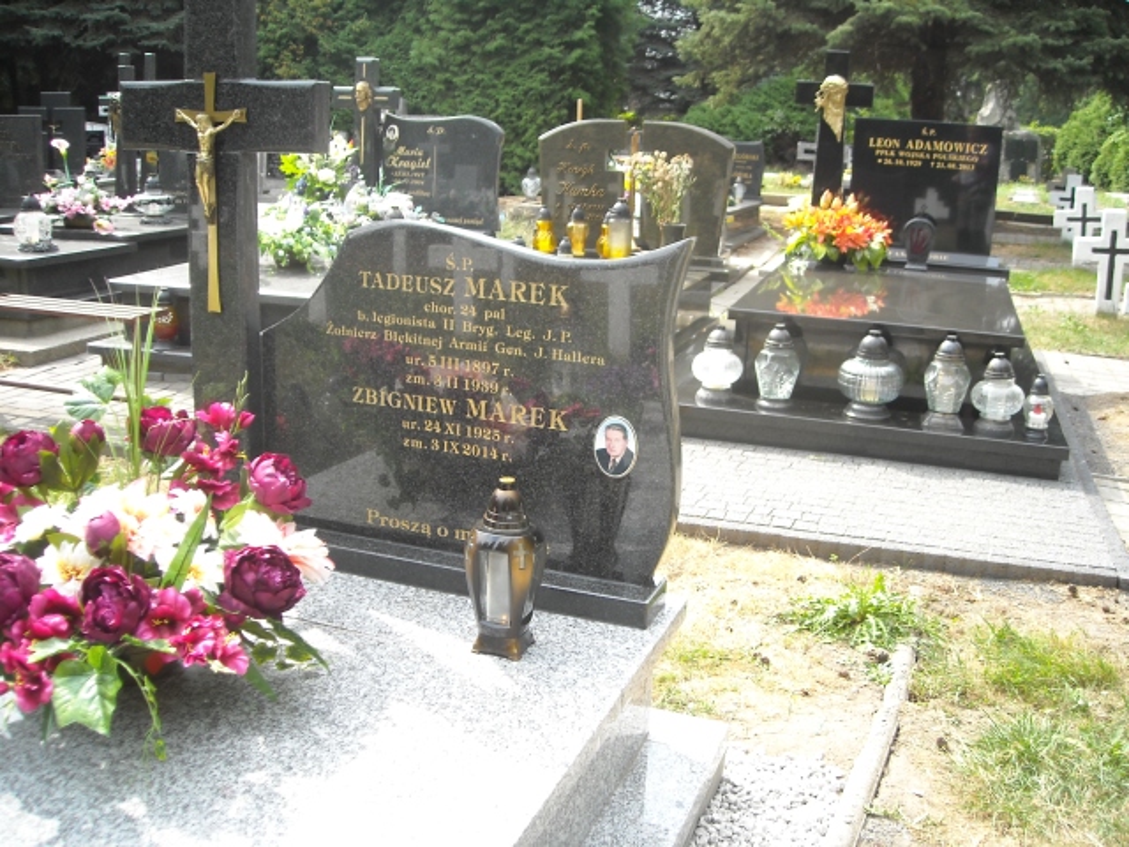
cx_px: 564
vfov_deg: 40.7
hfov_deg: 52.6
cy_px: 424
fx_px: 1142
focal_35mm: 35
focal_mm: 5.7
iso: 64
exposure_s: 1/209
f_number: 2.8
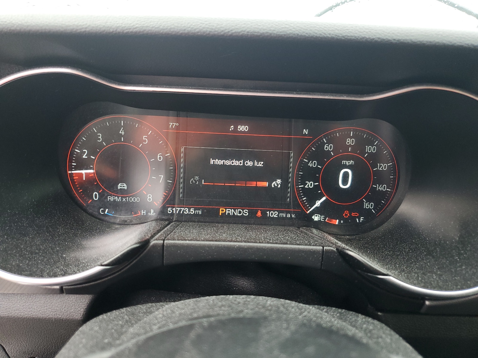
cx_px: 239
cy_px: 179
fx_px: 359
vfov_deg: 53.1
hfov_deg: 67.3
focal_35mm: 26
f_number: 1.5
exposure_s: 1/120
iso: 96
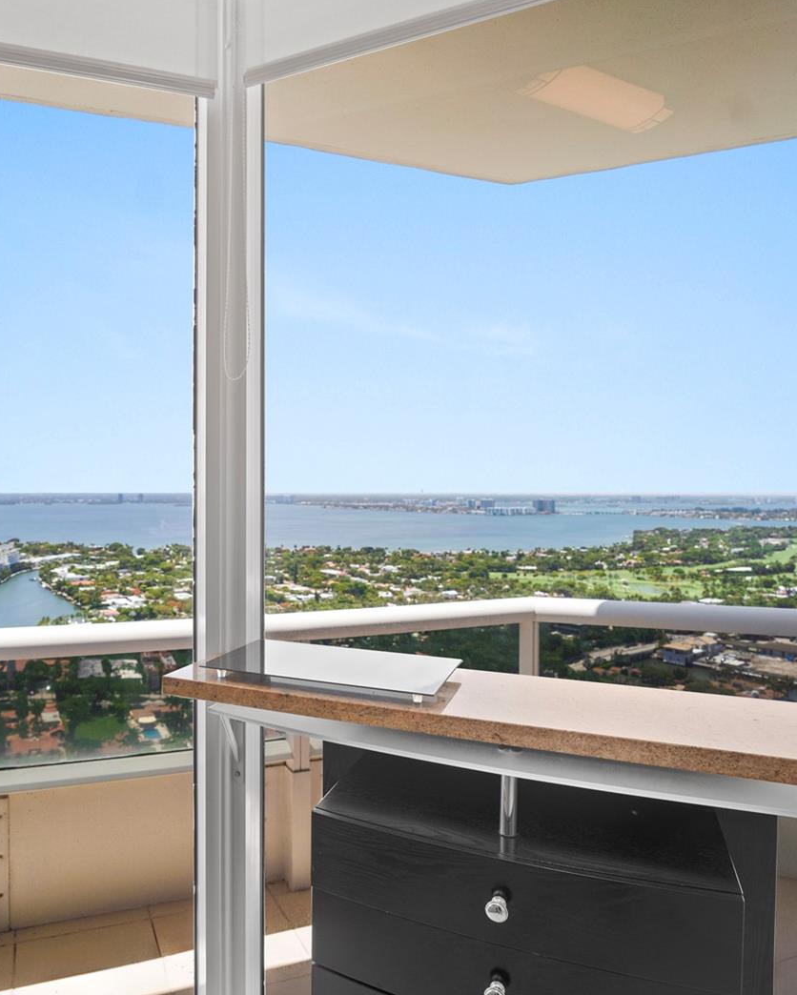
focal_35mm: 23
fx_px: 678
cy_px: 489
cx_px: 263
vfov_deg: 72.6
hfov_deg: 59.4
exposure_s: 1/20
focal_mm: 16
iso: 125
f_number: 4.5
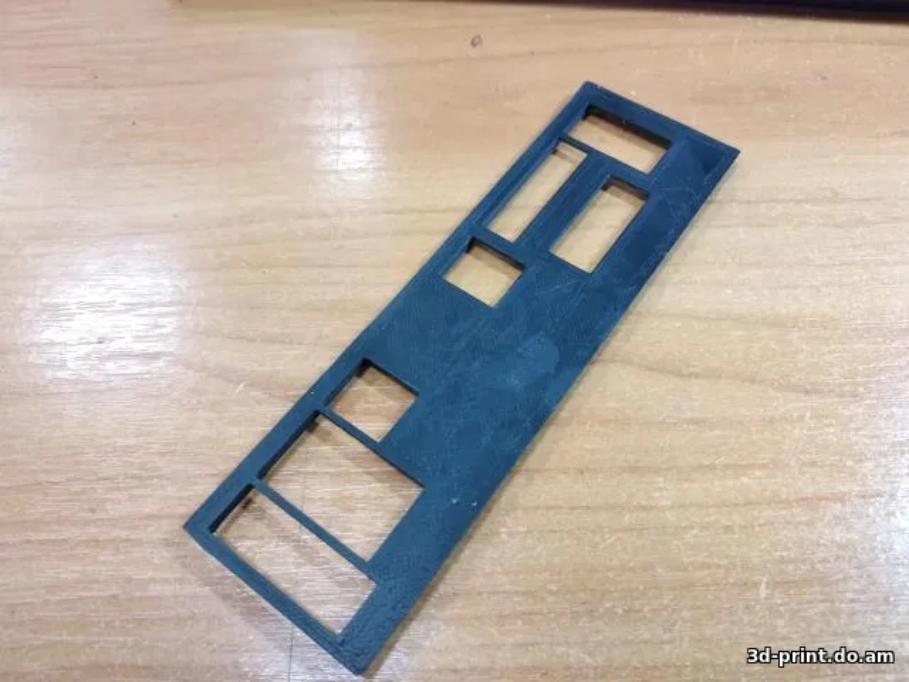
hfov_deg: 67.3
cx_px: 454
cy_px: 341
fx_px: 683
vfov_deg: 53.1
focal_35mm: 26
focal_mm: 3.81
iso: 1250
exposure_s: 1/25
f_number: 2.2
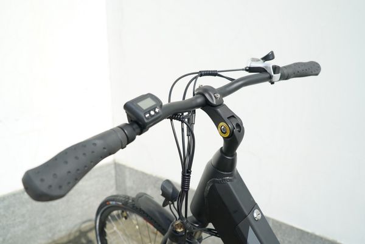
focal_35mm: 29
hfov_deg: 63.6
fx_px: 294
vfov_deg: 45.0
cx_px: 182
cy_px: 122
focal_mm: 29
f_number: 4
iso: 100
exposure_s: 1/800
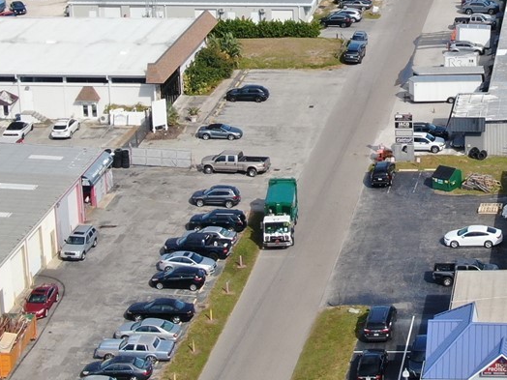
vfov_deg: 13.3
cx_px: 465
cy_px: 16
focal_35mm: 110
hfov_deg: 17.6
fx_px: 1611
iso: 100
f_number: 3.3
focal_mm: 6.21
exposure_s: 1/800
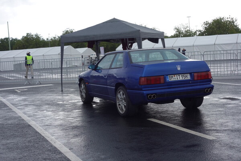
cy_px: 80
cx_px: 120
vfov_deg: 24.2
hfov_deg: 35.6
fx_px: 375
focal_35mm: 56
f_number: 5.6
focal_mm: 20.64
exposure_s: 1/100
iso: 125
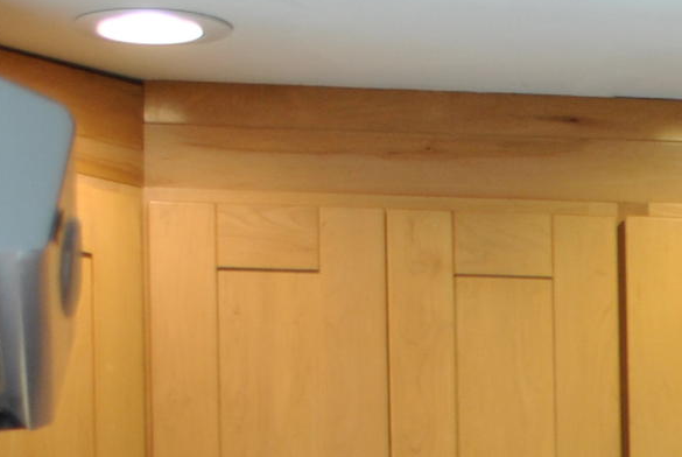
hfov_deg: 9.6
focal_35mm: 200
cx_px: 1312
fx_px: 3795
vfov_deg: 6.6
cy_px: 996
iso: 200
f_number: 4.2
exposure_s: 1/40
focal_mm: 26
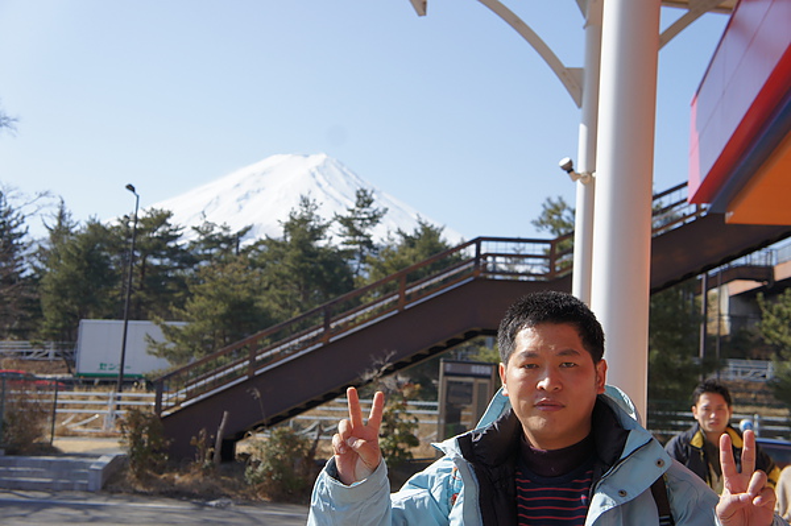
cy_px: 263
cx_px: 396
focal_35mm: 56
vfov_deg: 24.4
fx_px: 1218
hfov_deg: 36.0
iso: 200
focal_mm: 37
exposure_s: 1/800
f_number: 5.6
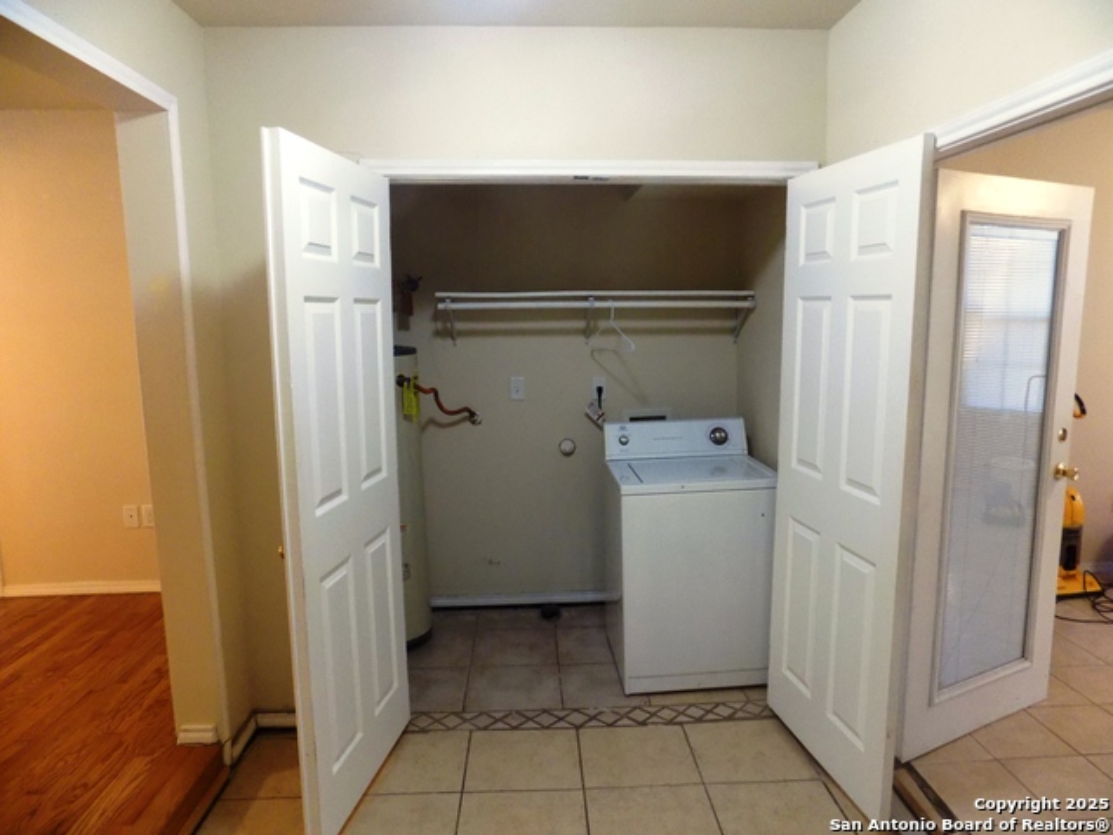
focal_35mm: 23
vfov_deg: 58.9
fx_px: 740
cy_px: 418
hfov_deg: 73.9
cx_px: 556
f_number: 3.1
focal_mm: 4
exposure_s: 1/30
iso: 250
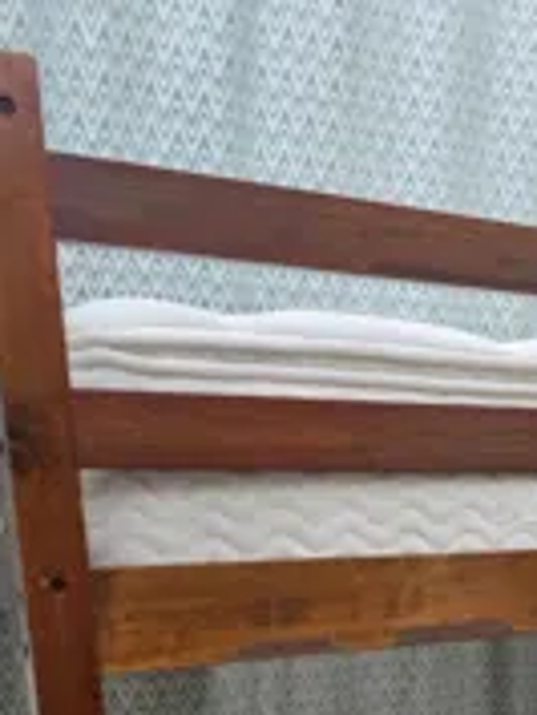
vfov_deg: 32.9
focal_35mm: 52
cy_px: 759
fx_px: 1074
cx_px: 505
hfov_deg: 26.9
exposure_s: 1/50
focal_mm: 6.3
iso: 640
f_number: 1.7
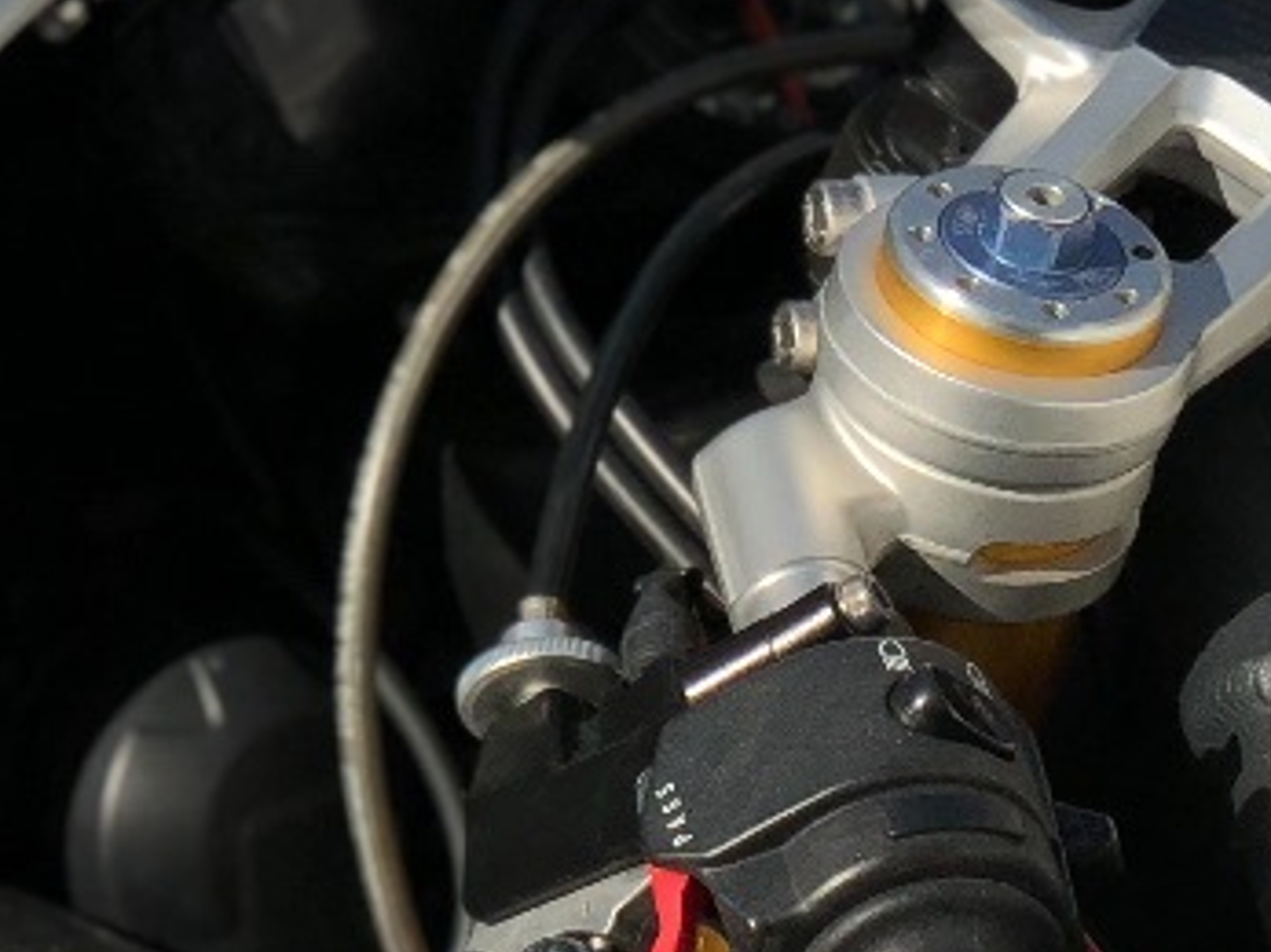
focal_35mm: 192
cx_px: 1227
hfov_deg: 10.2
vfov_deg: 7.7
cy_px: 1179
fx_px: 7047
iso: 16
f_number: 2.4
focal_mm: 6
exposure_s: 1/2088
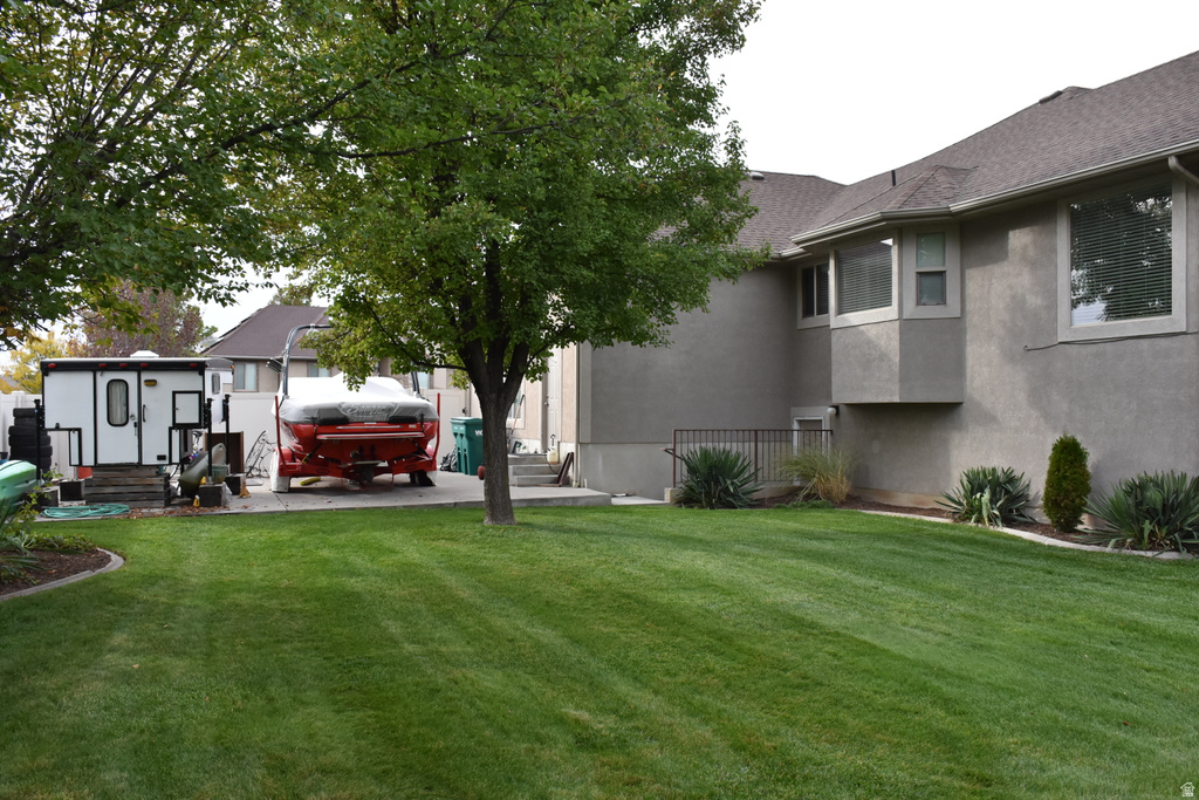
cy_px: 400
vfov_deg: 40.0
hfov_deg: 57.2
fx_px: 1099
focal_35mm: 33
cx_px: 600
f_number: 8
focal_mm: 22
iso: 800
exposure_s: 1/400
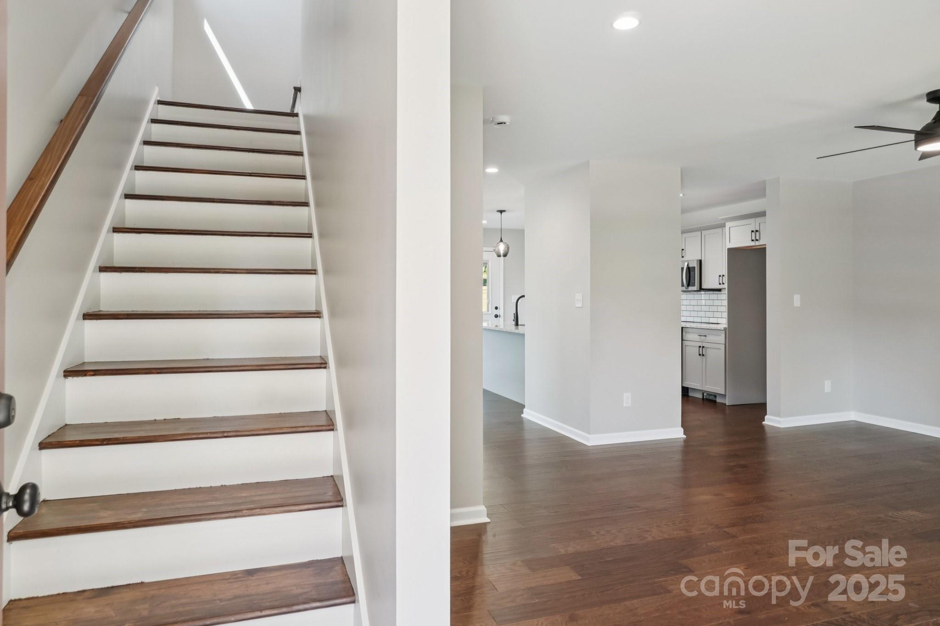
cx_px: 470
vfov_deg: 59.5
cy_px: 313
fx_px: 548
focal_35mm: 21
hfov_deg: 81.2
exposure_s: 1/25
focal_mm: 14
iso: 400
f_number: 8
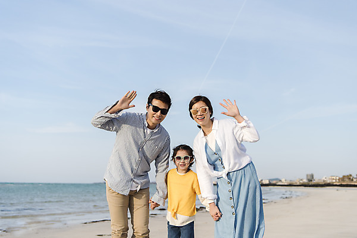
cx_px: 178
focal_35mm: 42
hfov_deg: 46.4
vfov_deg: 31.9
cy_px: 119
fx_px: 416
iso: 400
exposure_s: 1/1600
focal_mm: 42
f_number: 4
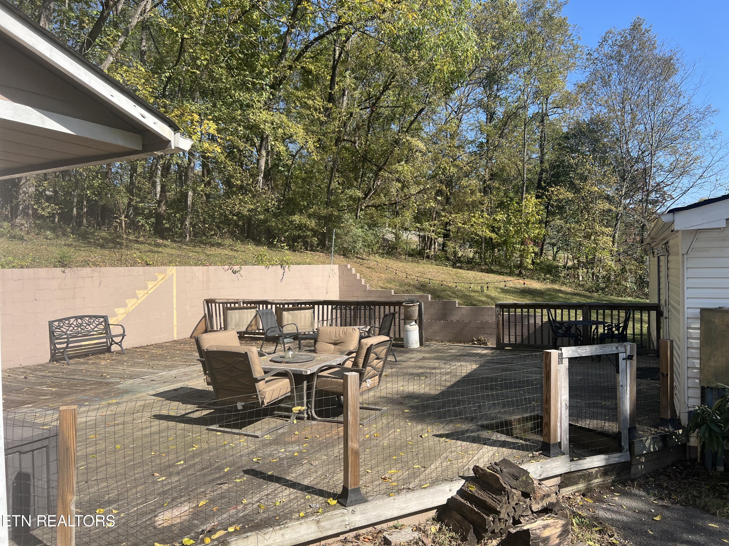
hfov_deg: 67.3
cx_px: 364
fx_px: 548
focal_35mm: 26
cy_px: 273
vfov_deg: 53.1
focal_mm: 5.7
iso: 50
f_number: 1.5
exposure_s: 1/2045
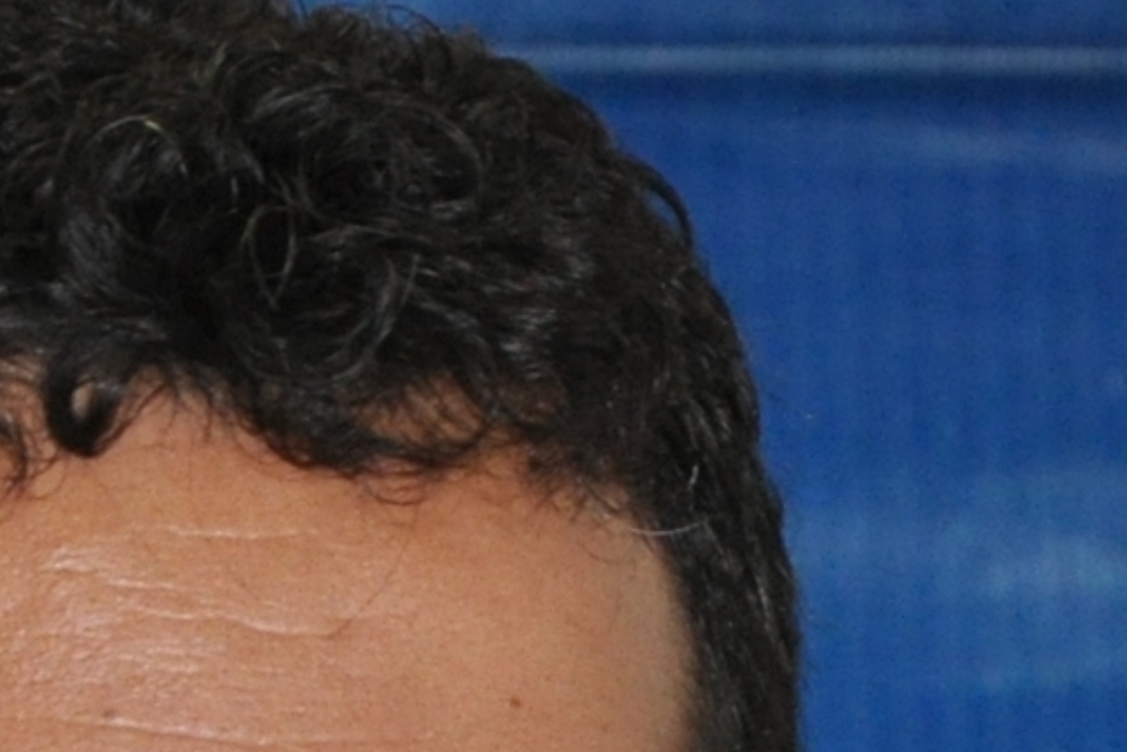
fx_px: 31350
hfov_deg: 2.1
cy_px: 1707
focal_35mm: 1001
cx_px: 473
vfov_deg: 1.4
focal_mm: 105
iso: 800
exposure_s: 1/60
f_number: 5.6
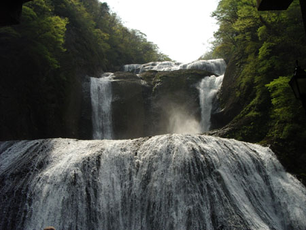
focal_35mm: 38
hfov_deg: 49.0
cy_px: 115
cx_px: 153
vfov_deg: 37.8
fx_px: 336
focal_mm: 5.8
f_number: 4.8
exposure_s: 1/400
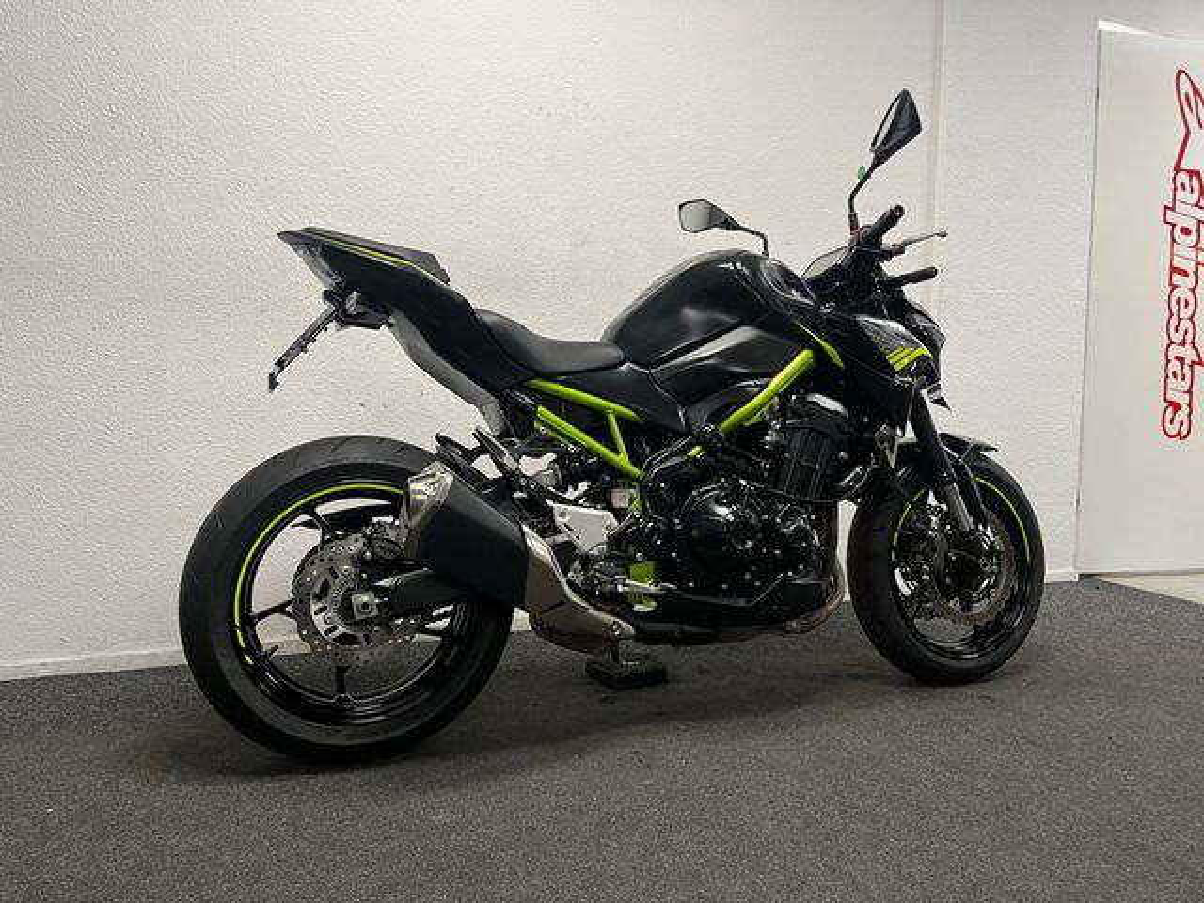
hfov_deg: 67.3
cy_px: 452
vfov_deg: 53.1
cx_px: 602
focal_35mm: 26
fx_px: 904
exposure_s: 1/50
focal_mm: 5.1
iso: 80
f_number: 1.6
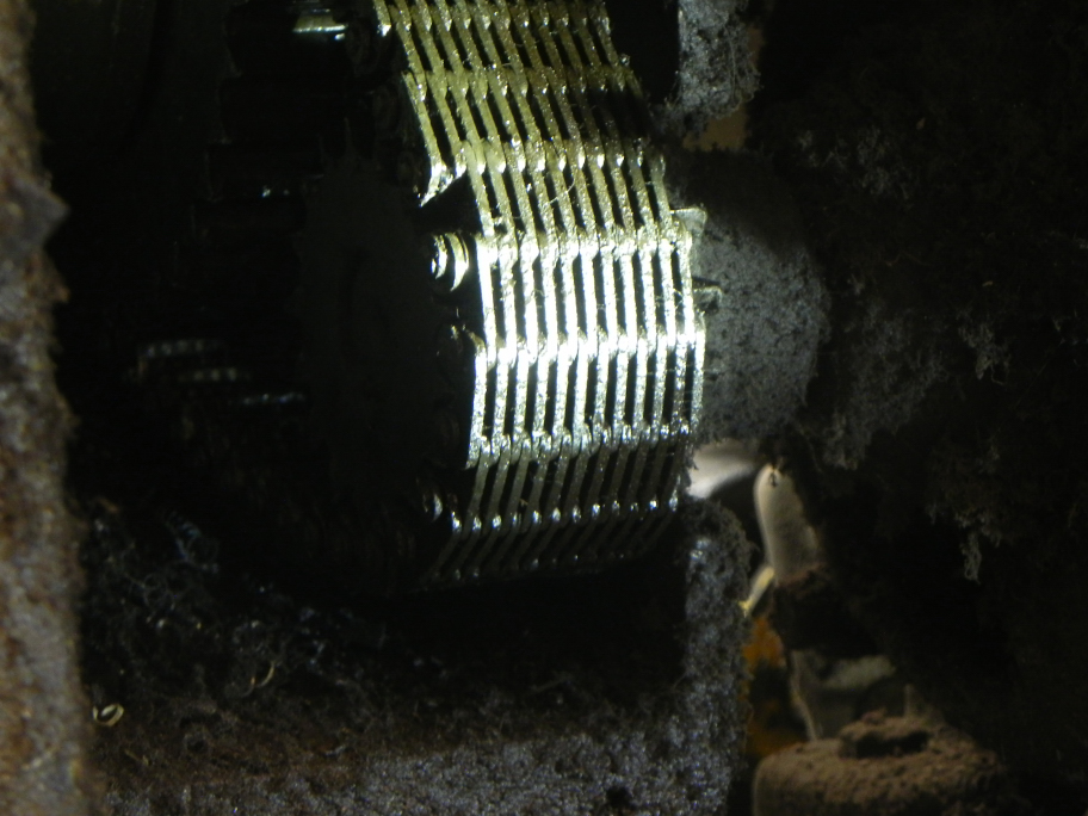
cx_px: 544
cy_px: 408
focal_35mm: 105
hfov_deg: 18.7
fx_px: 3300
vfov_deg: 14.1
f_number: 4
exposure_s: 1/8.1
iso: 400
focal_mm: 18.8
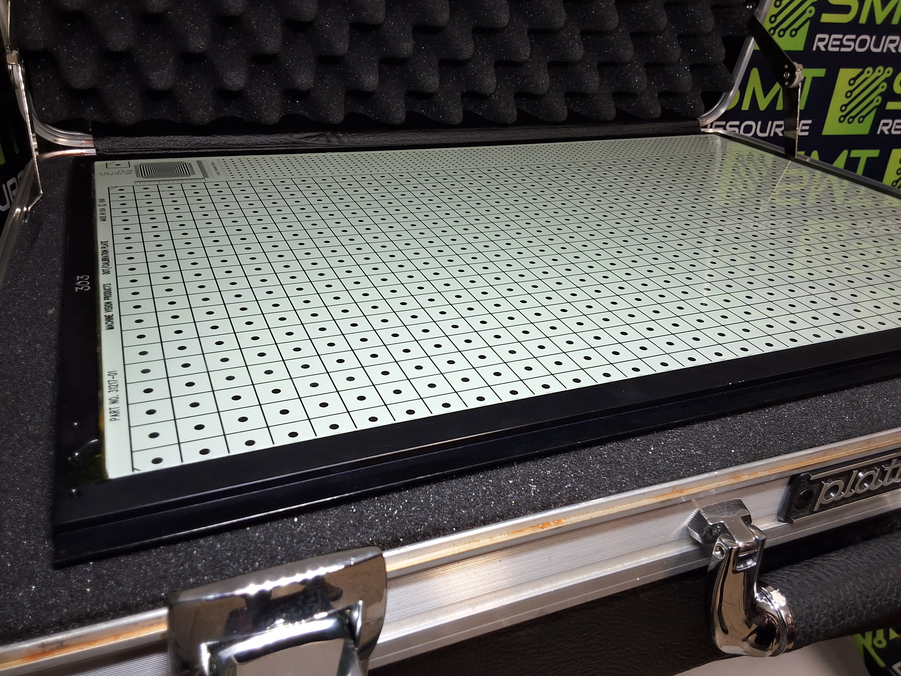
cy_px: 338
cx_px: 450
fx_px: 729
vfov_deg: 49.7
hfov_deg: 63.4
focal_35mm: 28
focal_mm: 2.91
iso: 80
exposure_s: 1/50
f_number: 1.9
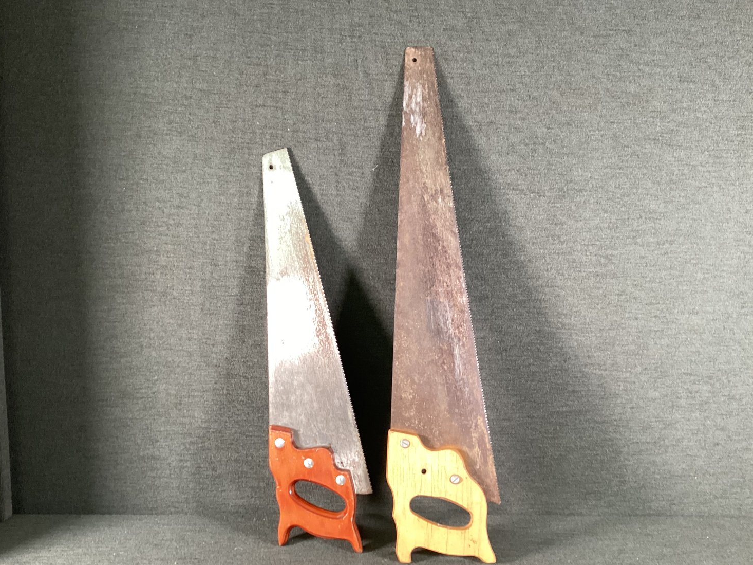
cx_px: 385
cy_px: 281
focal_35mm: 32
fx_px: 696
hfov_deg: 56.8
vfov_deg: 44.1
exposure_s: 1/50
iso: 160
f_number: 2.4
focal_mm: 3.3
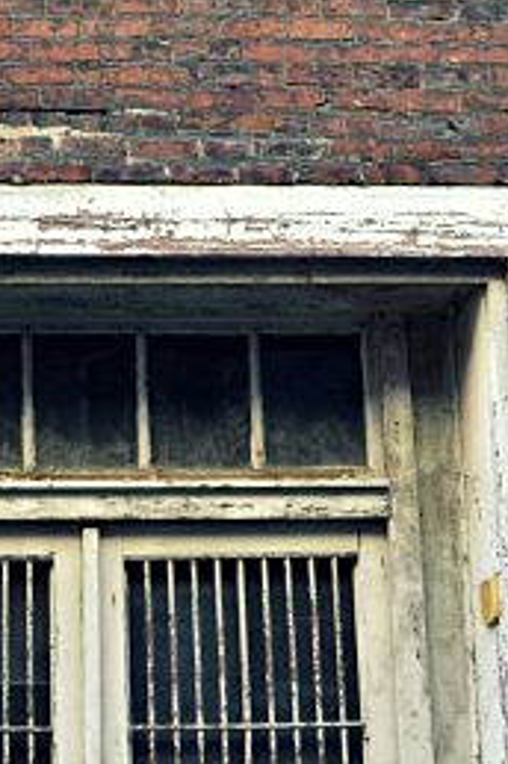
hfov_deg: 16.6
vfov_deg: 25.1
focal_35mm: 81
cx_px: 49
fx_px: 1719
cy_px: 385
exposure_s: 1/80
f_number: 4.5
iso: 400
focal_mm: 18
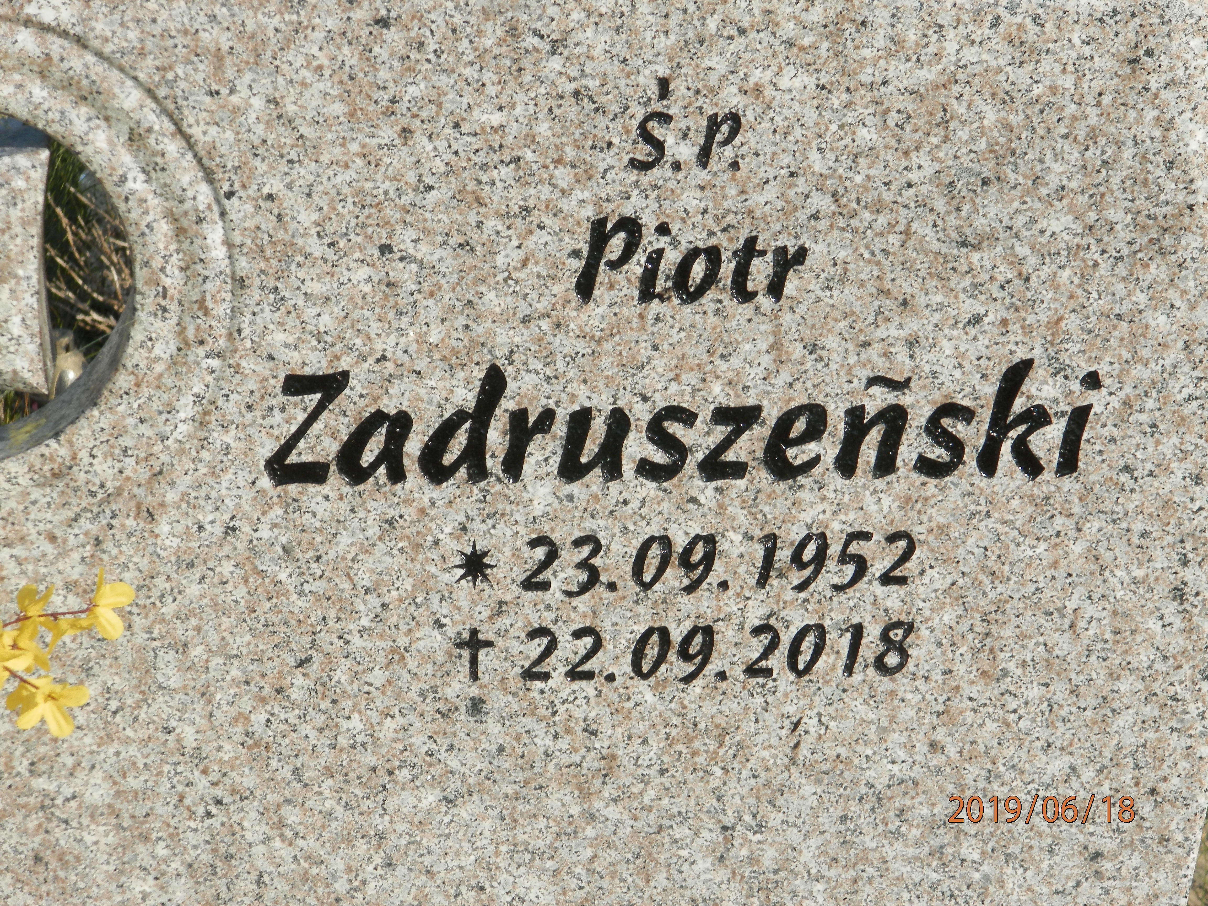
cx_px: 604
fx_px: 4606
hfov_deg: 14.9
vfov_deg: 11.2
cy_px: 453
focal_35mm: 132
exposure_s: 1/500
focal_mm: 23.6
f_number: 4.7
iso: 80
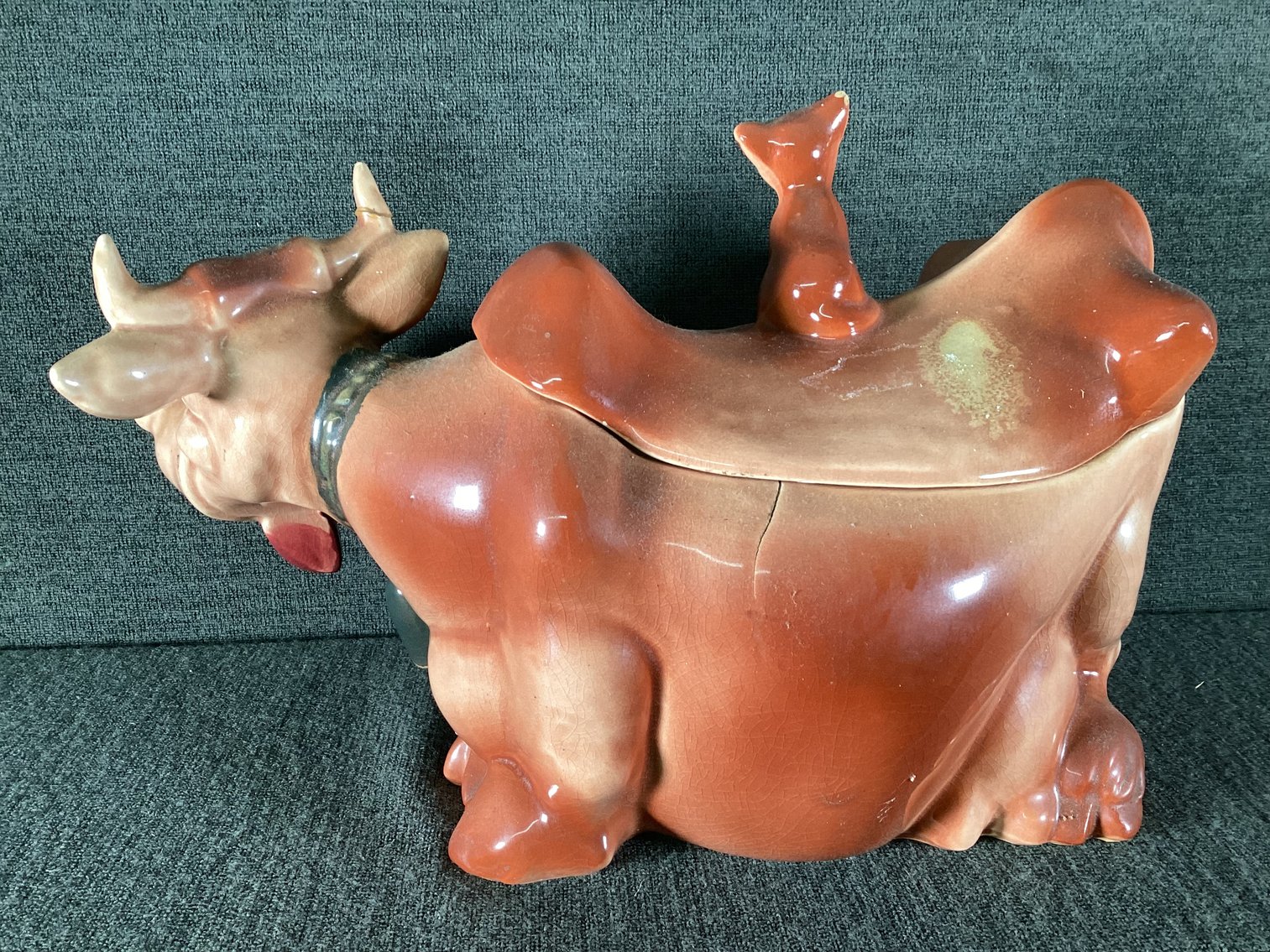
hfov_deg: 58.3
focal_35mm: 31
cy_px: 476
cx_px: 635
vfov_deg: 45.4
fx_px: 1137
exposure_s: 1/60
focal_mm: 3.3
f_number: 2.4
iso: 125
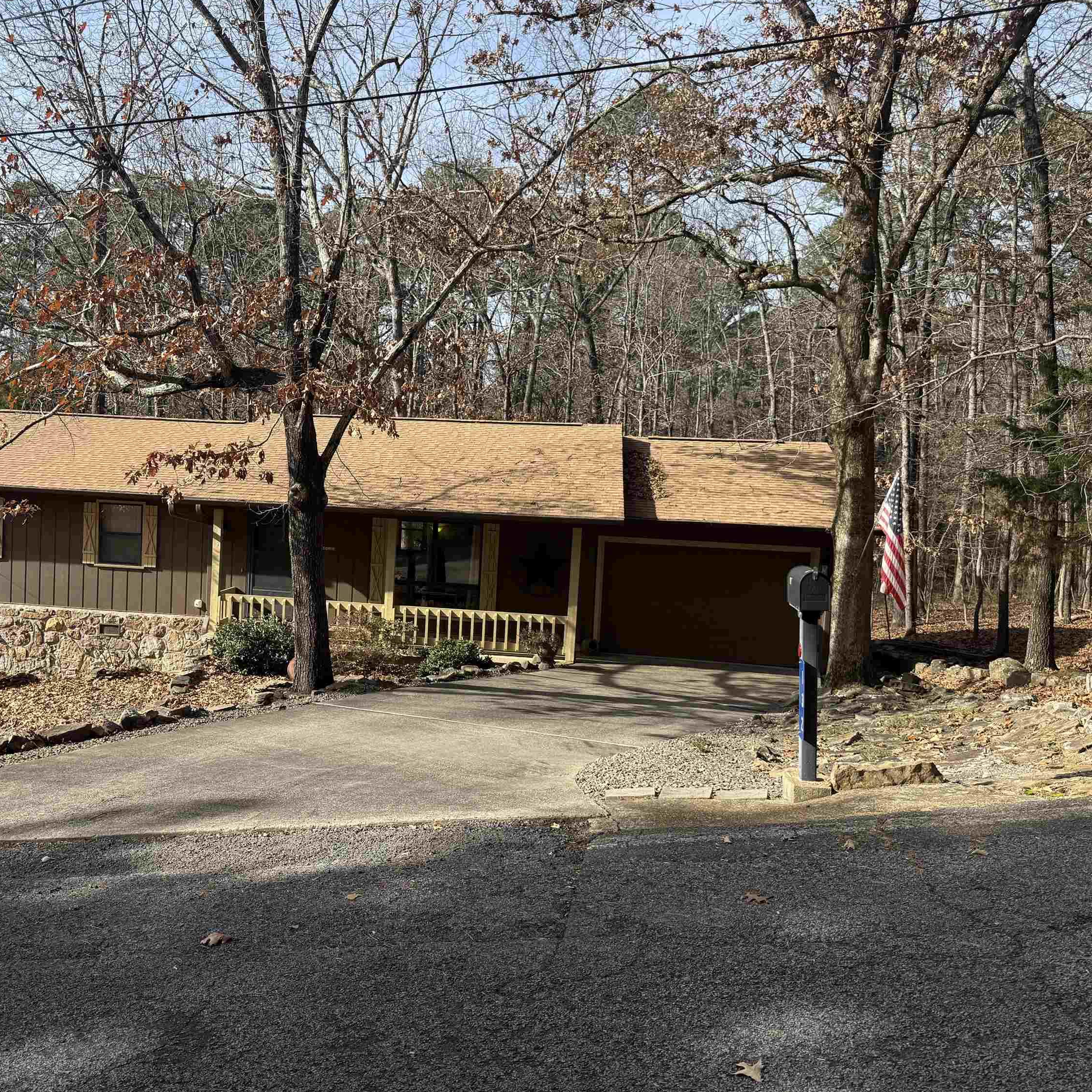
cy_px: 547
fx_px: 1035
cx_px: 410
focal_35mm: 29
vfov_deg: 55.6
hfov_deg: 55.0
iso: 80
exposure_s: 1/3425
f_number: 1.78
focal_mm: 6.76
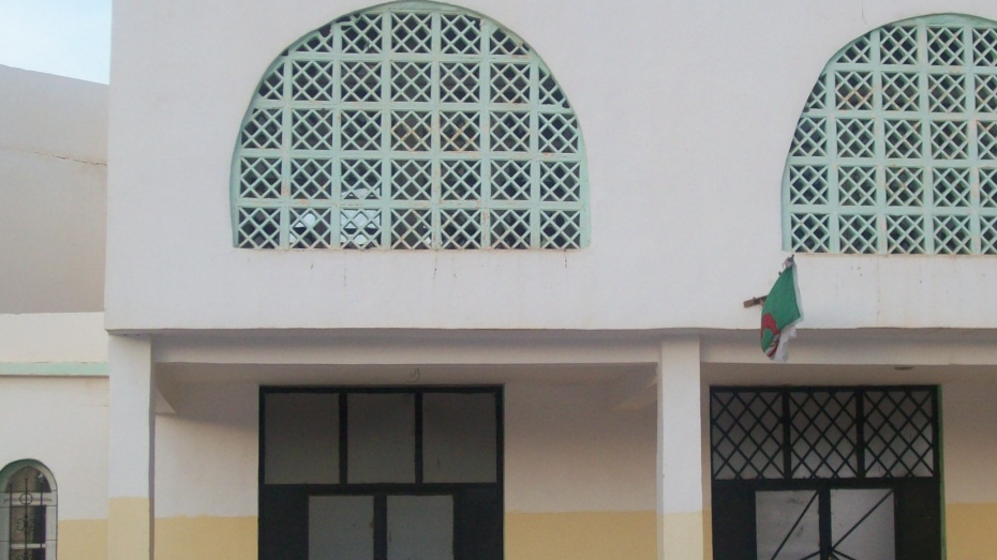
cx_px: 609
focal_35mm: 84
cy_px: 254
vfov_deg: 14.4
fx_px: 2221
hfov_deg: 25.2
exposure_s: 1/88.4
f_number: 3.4
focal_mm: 9.4
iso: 80
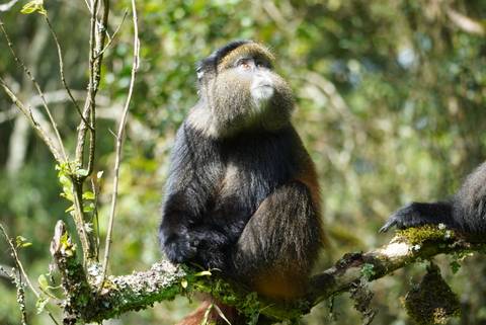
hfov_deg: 9.9
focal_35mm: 208
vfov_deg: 6.6
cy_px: 162
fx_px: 2817
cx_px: 243
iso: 400
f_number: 5.6
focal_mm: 139
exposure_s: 1/250
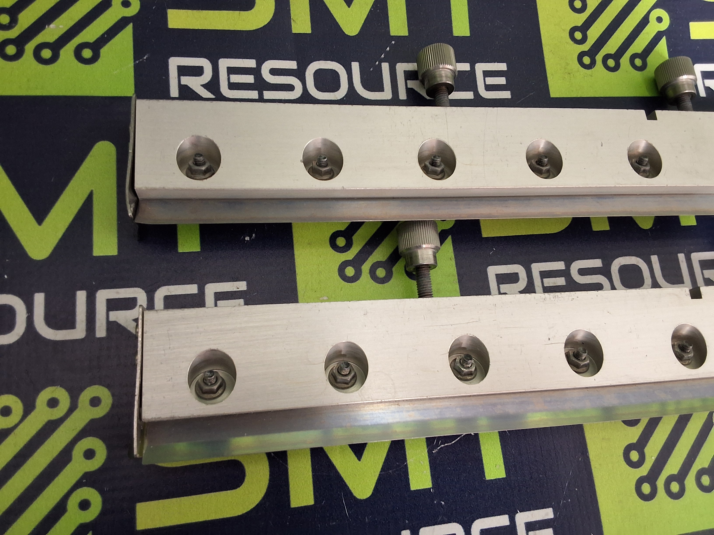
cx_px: 357
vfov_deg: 49.7
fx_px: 578
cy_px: 268
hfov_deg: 63.4
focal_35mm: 28
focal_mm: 2.91
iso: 320
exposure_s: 1/24
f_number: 1.9
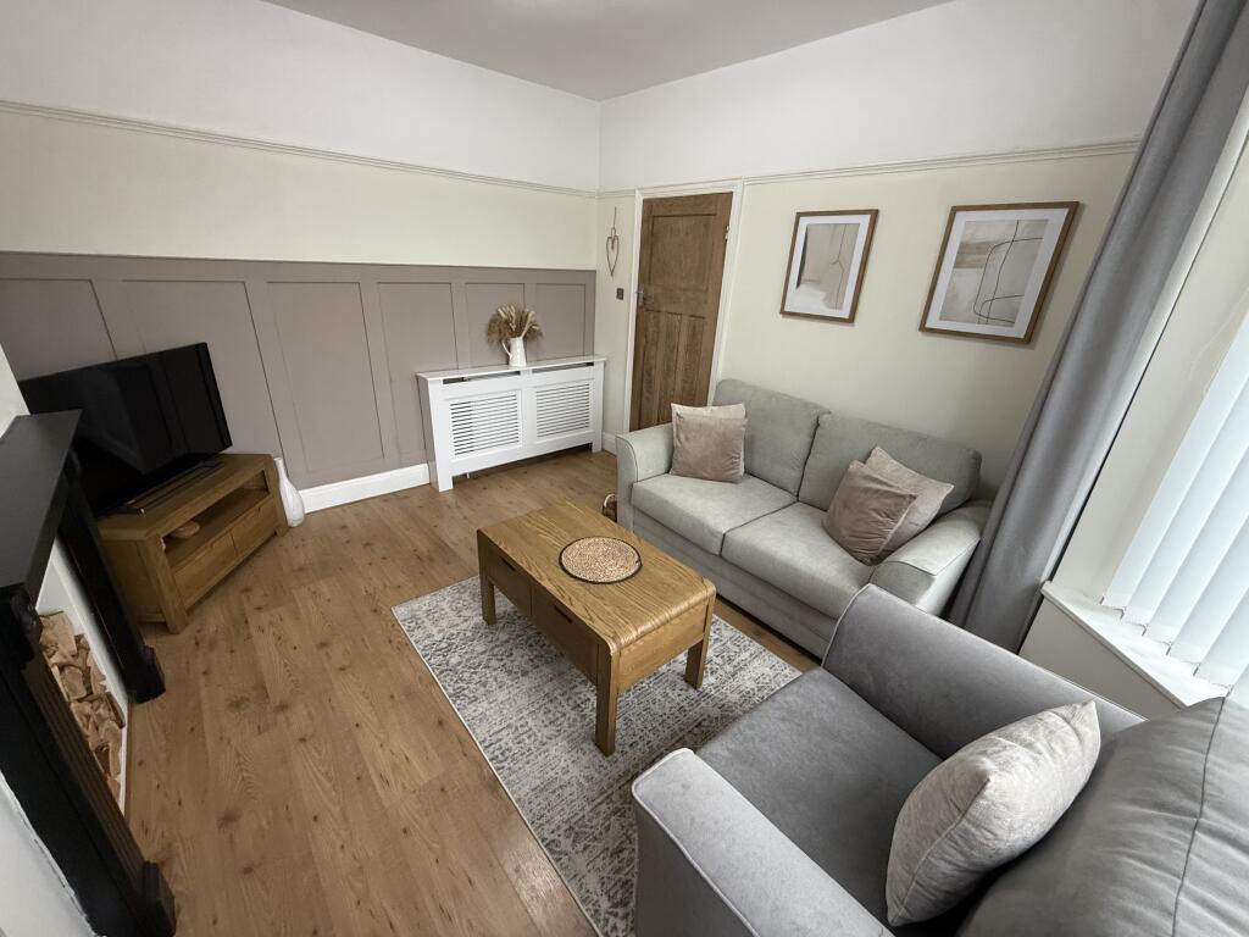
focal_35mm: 14
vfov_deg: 85.7
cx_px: 624
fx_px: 505
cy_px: 468
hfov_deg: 102.1
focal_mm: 2.22
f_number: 2.2
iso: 400
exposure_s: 1/98
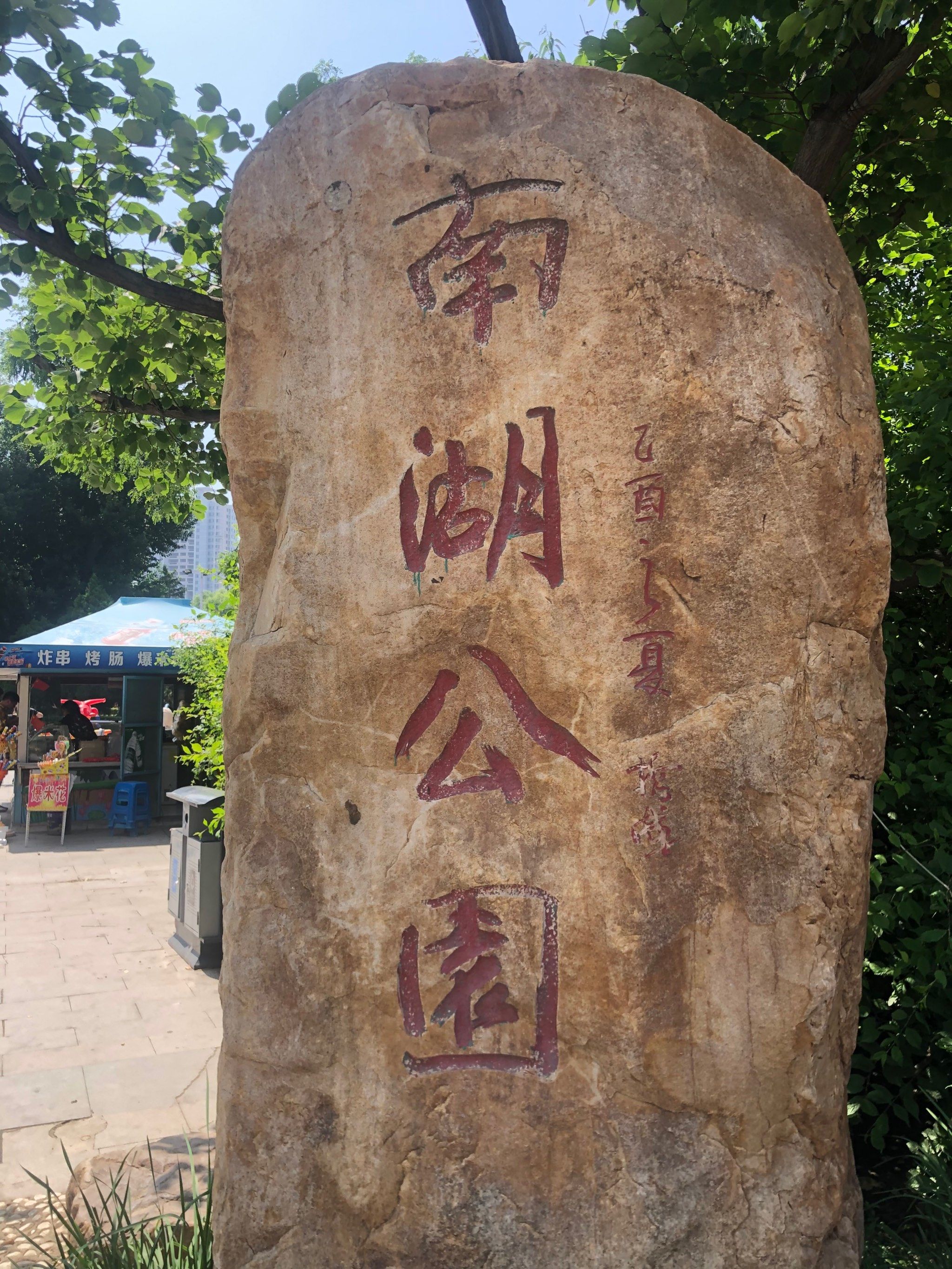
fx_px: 1027
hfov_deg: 49.8
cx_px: 476
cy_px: 634
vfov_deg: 63.4
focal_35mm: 28
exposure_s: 1/510
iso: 20
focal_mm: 4
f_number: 1.8
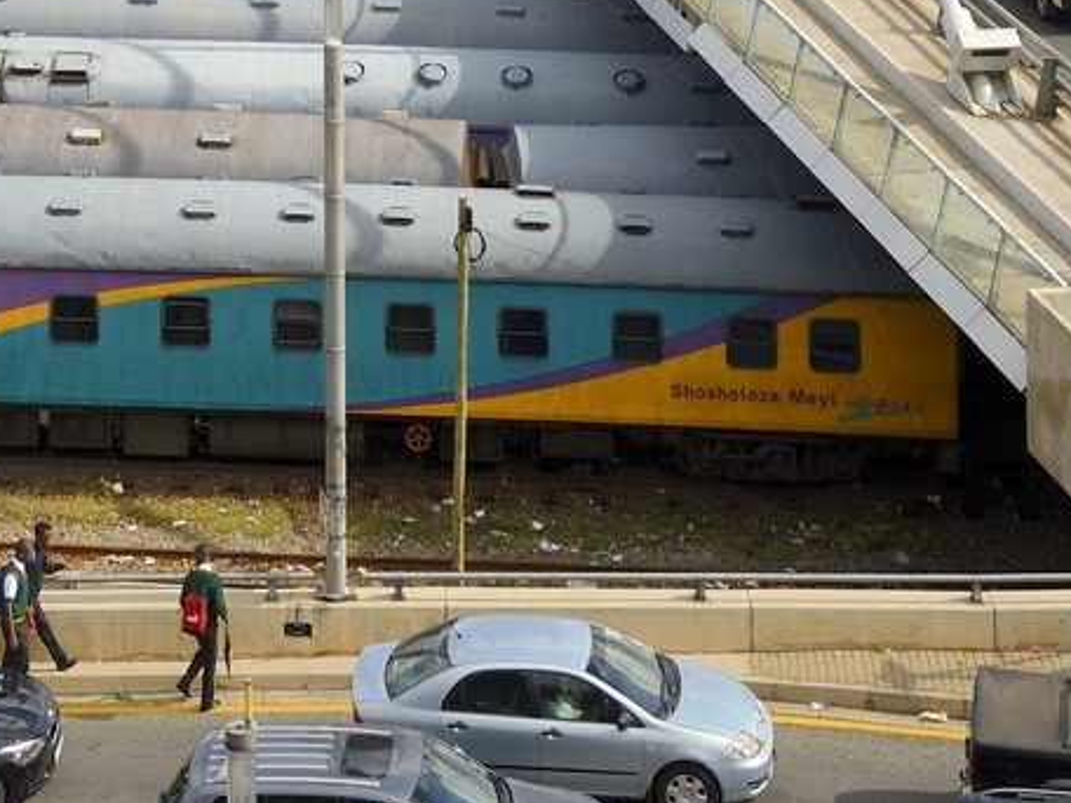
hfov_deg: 15.3
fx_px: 3960
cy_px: -1045
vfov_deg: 10.2
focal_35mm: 128
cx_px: 242
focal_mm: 38
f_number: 10
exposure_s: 1/500
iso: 200
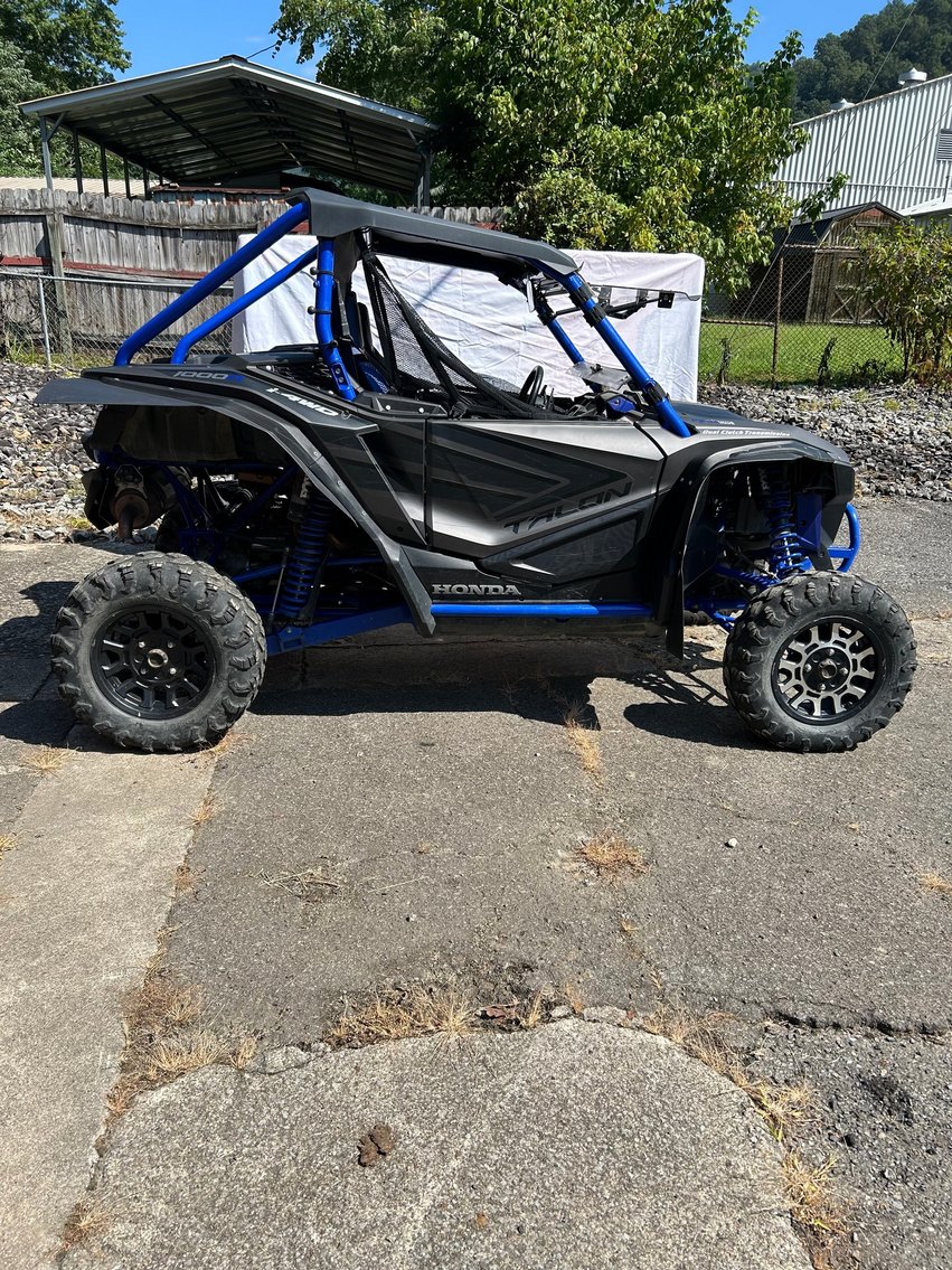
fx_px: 954
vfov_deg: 67.3
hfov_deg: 53.1
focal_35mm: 26
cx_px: 476
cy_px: 635
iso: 50
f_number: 1.5
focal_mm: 5.7
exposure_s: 1/2695
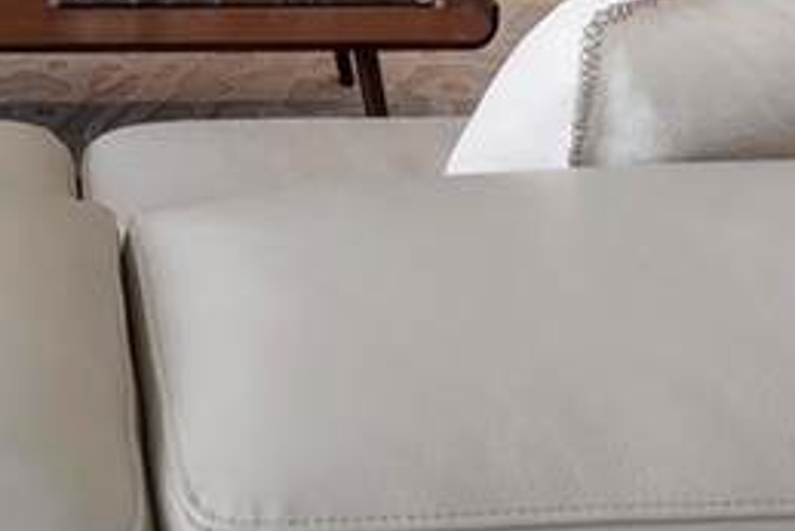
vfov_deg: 13.0
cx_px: 92
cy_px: -680
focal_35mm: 84
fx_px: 1856
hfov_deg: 23.6
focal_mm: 17
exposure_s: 1/25
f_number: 8
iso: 320
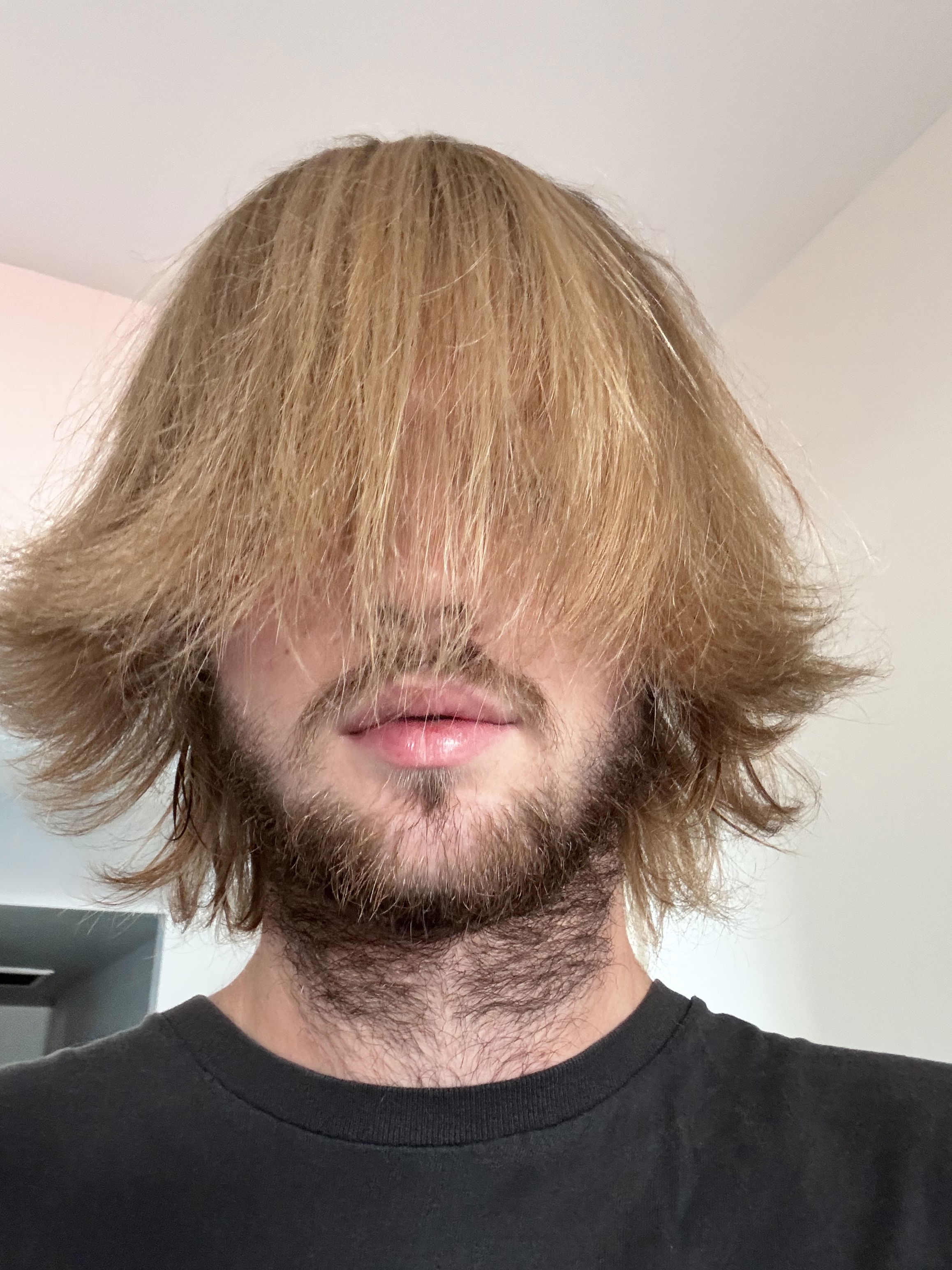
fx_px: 1100
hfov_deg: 46.8
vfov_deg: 60.0
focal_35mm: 30
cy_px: 635
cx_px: 476
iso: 320
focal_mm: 2.69
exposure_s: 1/30
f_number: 1.9
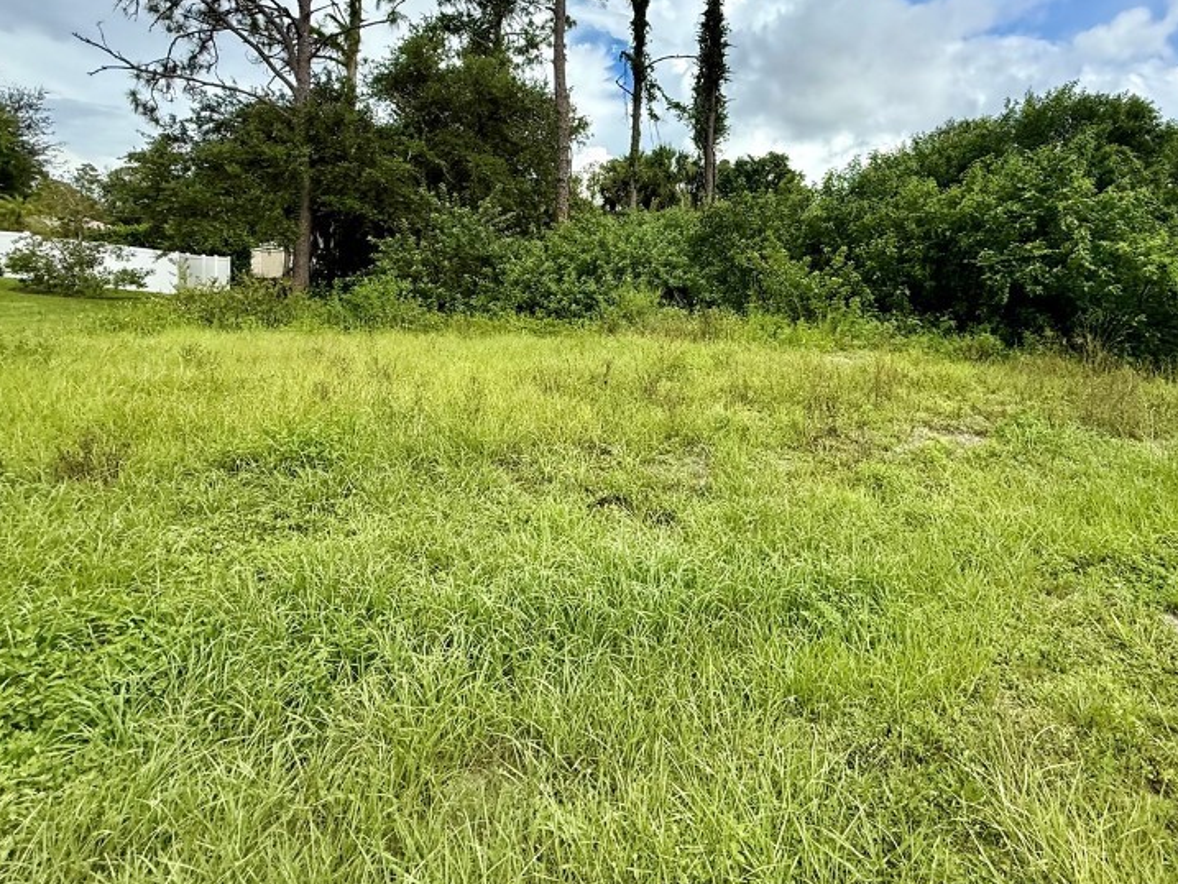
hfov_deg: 81.0
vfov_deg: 64.4
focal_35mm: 20
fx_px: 681
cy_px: 299
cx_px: 690
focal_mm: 2.22
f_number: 2.2
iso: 64
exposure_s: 1/1534
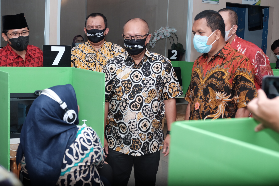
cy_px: 93
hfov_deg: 33.9
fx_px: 457
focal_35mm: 59
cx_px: 140
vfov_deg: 23.0
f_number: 3.6
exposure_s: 1/250
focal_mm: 39
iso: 320
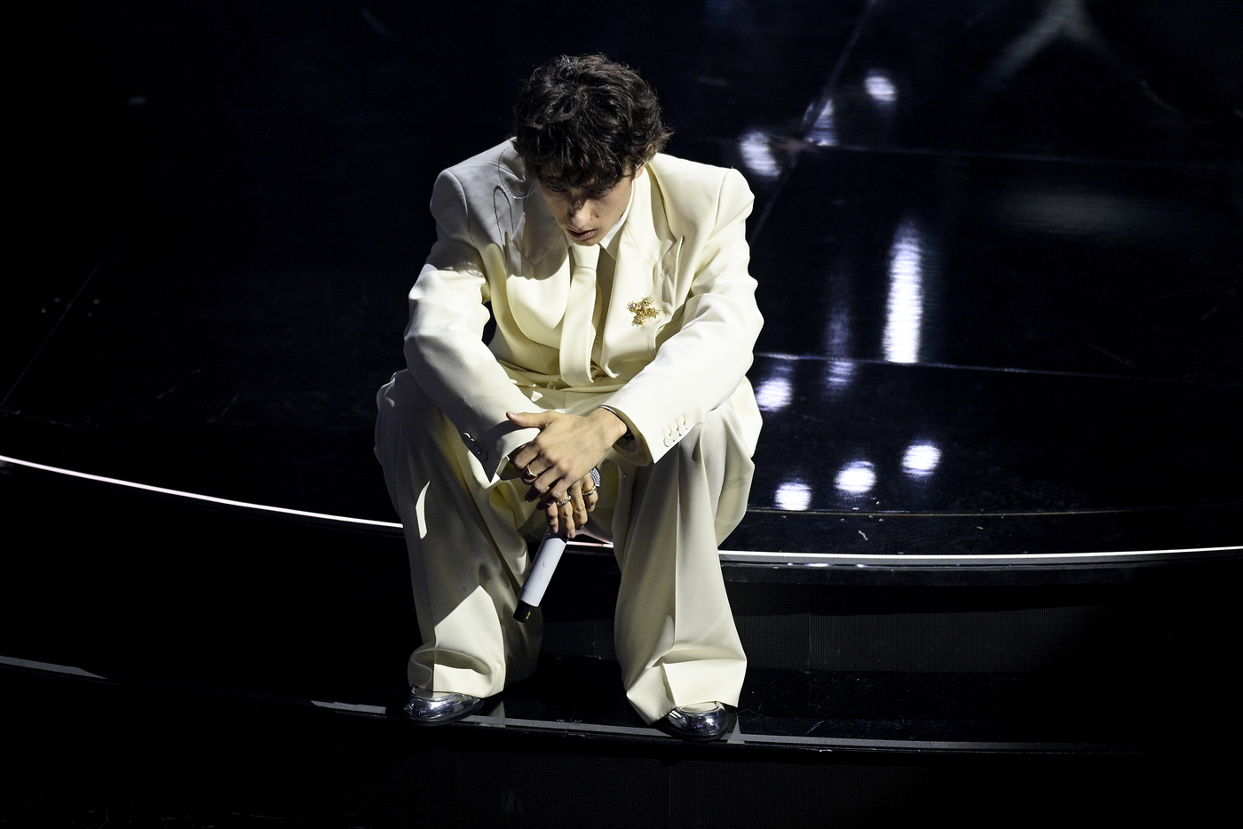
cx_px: 622
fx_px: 10356
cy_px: 414
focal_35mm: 300
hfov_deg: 6.9
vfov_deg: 4.6
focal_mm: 300
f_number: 3.2
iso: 2500
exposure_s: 1/250
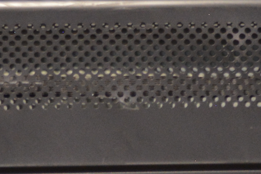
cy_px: 494
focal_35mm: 223
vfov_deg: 5.8
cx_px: 119
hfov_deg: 9.2
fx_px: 1617
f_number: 4
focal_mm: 22
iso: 800
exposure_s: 1/30
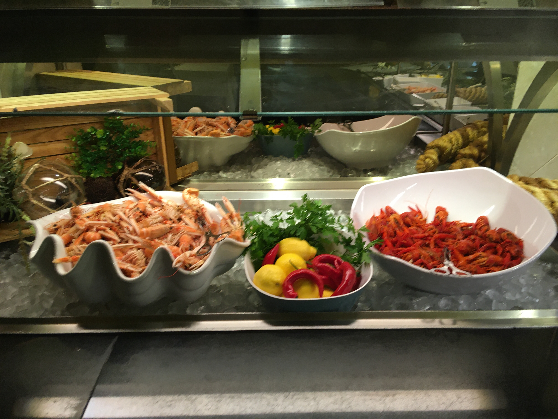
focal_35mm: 29
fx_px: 467
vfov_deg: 48.2
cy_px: 210
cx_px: 279
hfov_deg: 61.7
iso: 80
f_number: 2.2
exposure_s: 1/33
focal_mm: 4.15
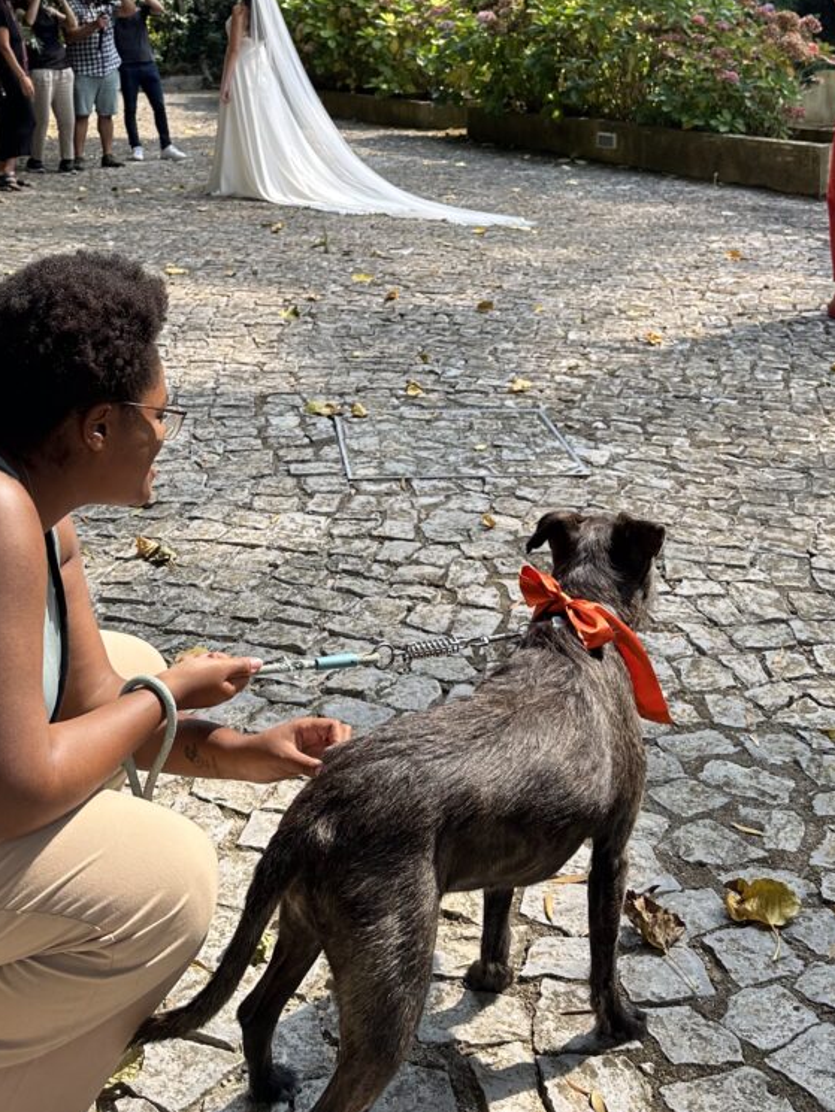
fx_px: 1415
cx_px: 399
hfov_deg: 32.9
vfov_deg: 41.3
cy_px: 243
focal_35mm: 44
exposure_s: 1/1119
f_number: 1.78
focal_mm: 6.86
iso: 80
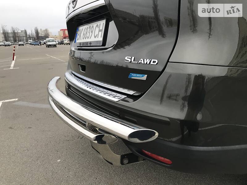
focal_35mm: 28
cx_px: 124
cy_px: 92
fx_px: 200
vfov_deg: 49.7
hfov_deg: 63.4
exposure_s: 1/1008
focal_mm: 4
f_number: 1.8
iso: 40
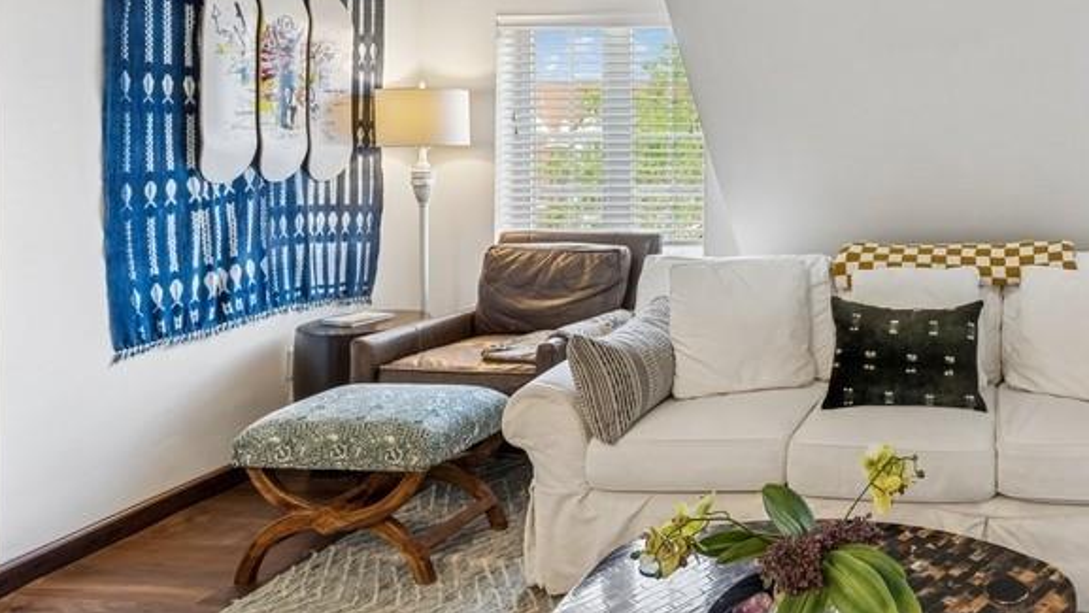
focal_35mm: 26
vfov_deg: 42.8
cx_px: 944
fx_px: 751
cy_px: 143
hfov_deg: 62.4
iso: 400
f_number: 8
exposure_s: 1/80
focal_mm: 14
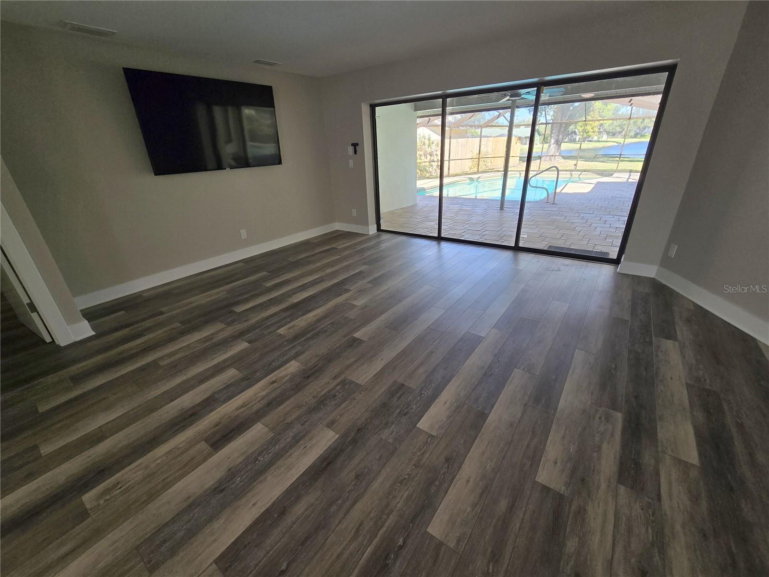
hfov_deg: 106.2
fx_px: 289
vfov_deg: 89.9
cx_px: 384
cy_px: 288
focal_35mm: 13
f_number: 2.2
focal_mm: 2.2
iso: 50
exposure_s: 1/124
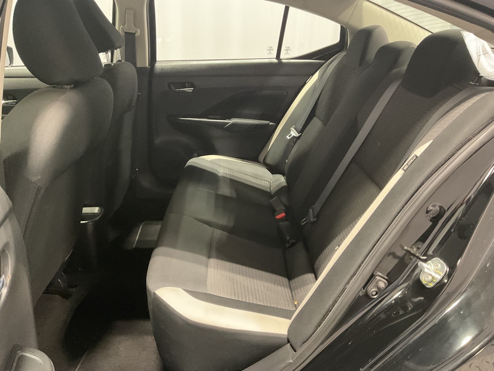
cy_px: 186
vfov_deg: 48.2
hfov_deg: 61.7
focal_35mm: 29
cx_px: 247
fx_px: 414
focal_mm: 3
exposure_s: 1/30
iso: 400
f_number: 1.8
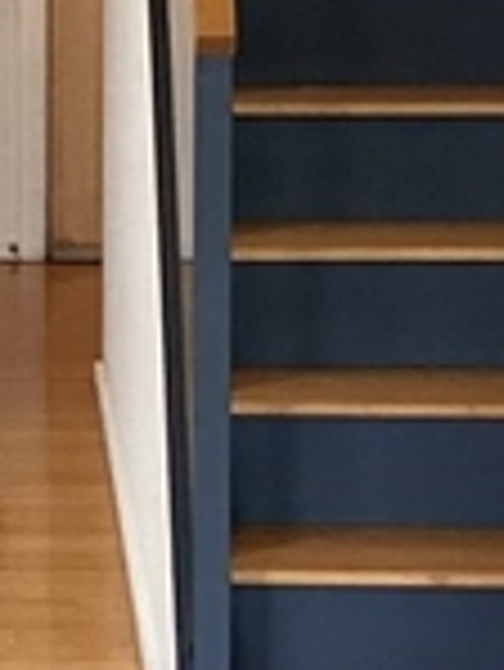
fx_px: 3102
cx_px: -284
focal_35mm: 160
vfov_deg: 12.3
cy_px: 229
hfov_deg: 9.0
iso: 250
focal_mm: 3.3
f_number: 2.4
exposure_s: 1/60
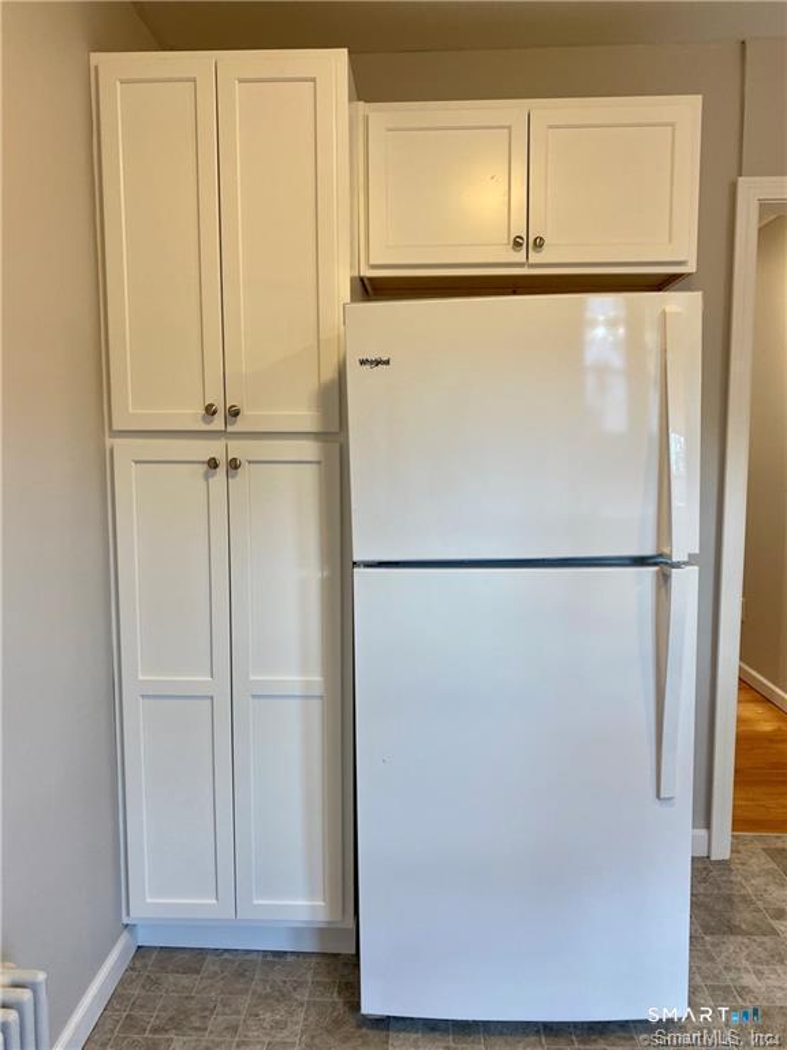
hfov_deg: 53.1
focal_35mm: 26
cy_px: 525
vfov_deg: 67.3
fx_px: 788
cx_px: 394
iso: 80
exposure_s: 1/60
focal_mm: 4.25
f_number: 1.8
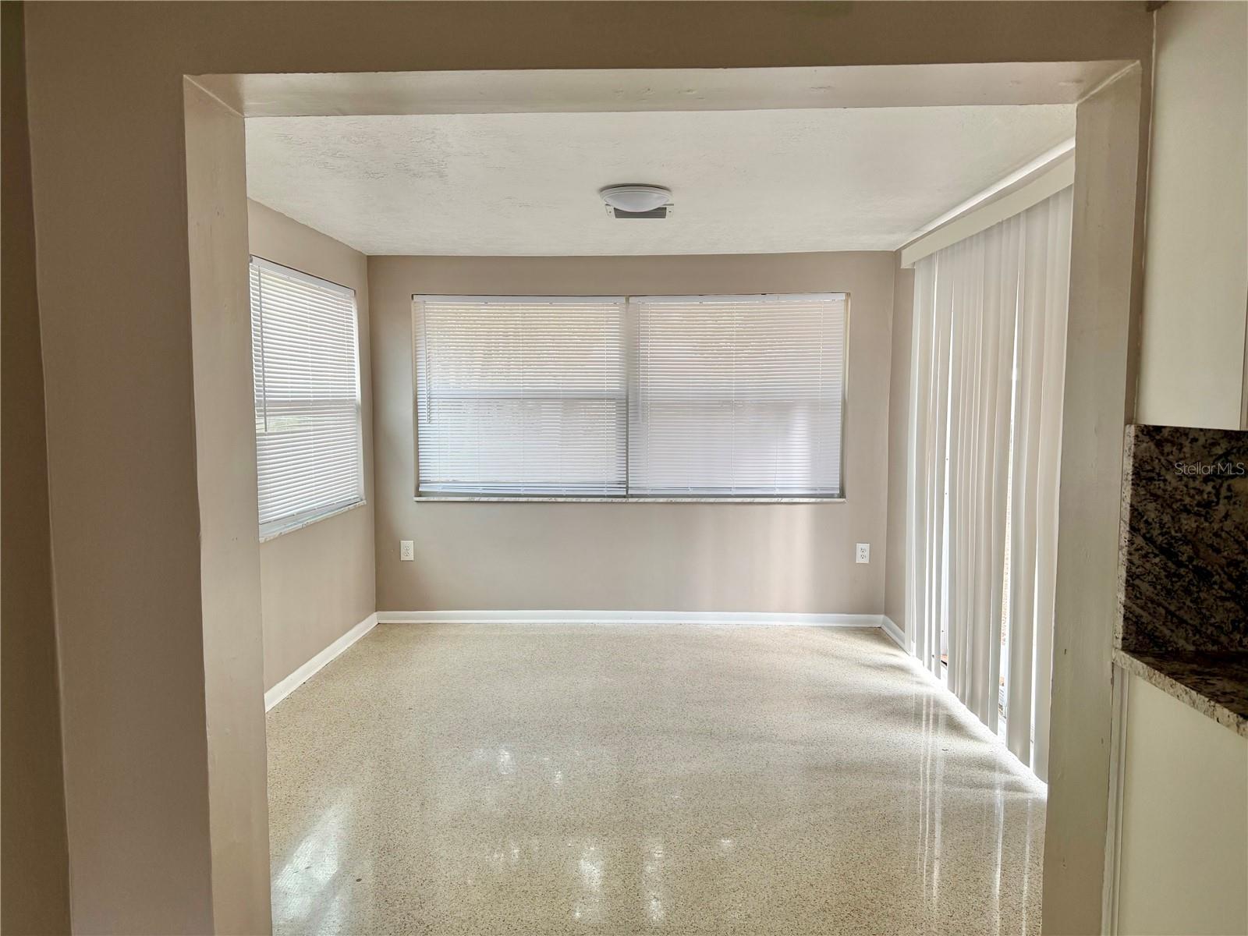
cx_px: 624
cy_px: 468
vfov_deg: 56.8
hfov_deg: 71.6
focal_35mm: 24
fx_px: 865
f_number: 1.78
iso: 125
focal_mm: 6.76
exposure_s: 1/121
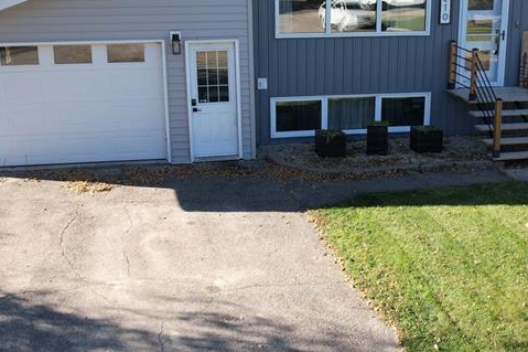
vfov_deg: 28.6
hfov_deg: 41.8
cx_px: 298
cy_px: 169
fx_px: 689
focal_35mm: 47
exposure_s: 1/500
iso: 110
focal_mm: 8.38
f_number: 2.8
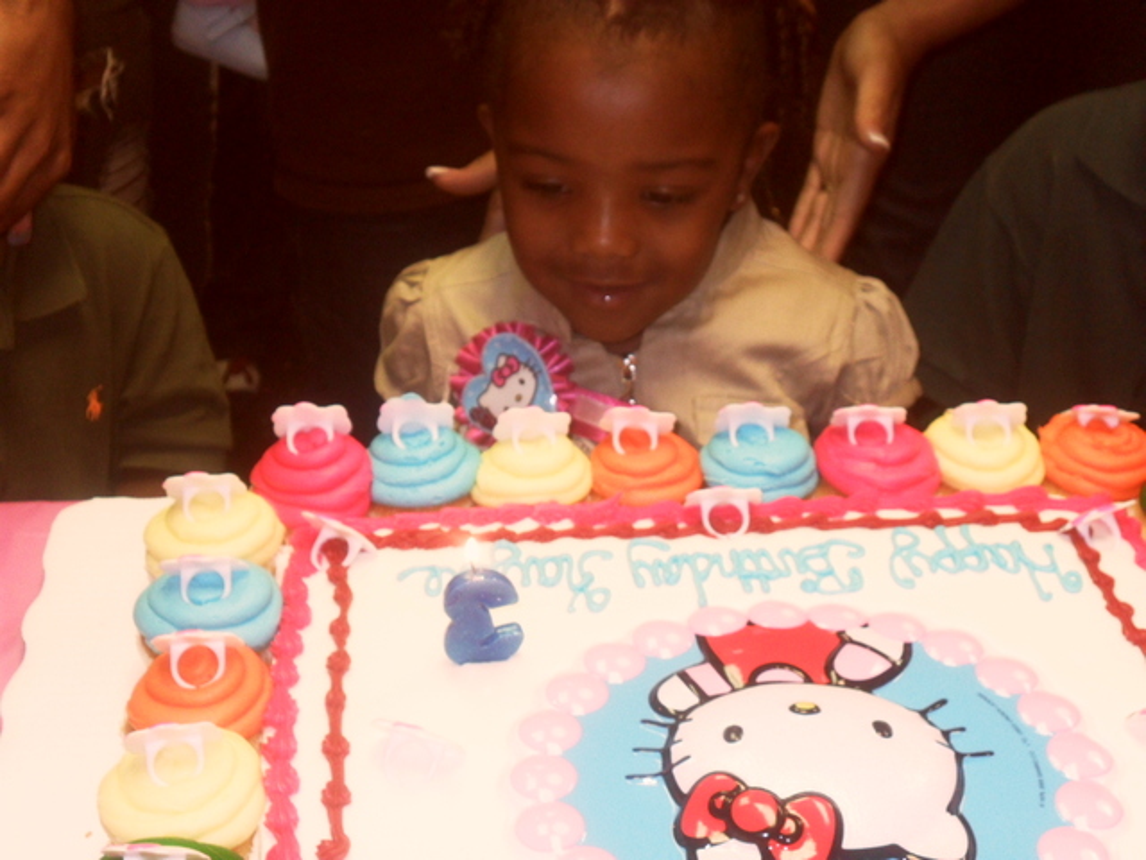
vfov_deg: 26.6
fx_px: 1821
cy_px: 430
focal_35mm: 55
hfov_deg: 34.9
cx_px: 573
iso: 200
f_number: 3.9
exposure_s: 1/45
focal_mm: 9.9
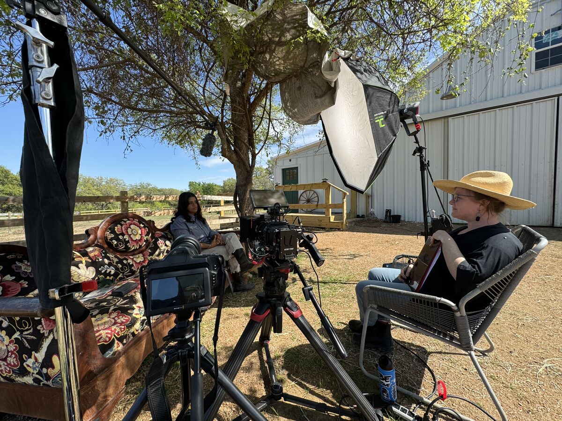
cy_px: 210
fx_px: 227
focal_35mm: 14
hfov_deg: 102.1
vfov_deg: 85.7
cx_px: 281
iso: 50
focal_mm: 2.22
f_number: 2.2
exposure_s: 1/993
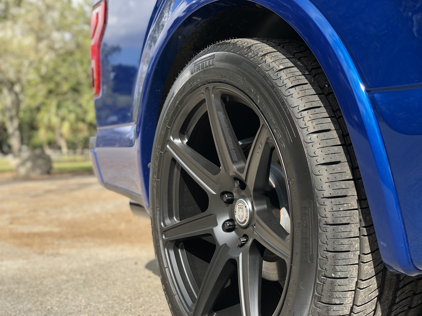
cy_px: 158
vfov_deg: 28.0
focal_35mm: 52
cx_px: 211
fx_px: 634
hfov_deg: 36.8
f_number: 2.4
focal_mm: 6
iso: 16
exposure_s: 1/282
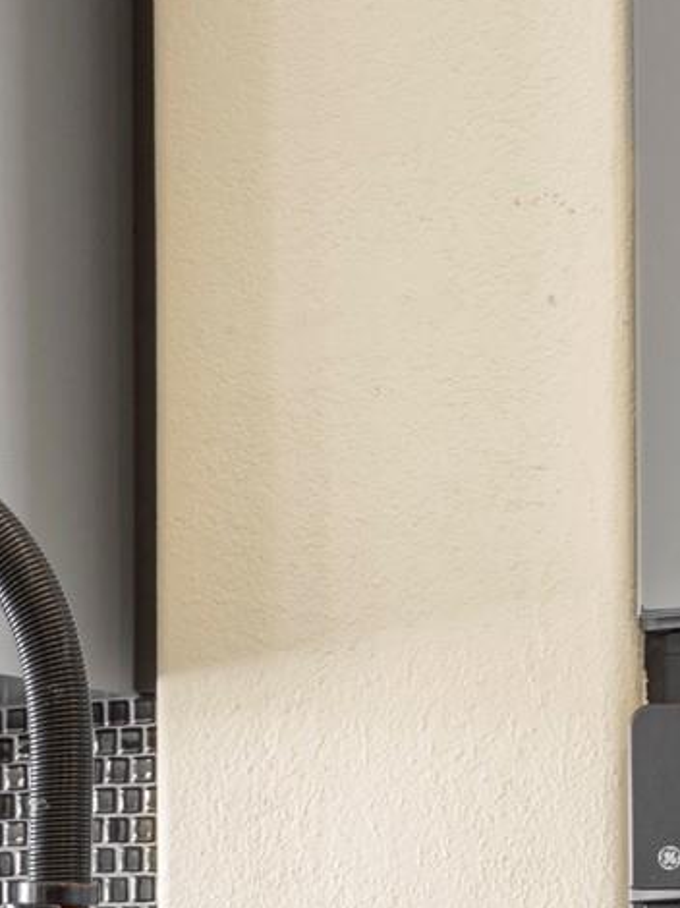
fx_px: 3303
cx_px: -232
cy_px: 1022
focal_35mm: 126
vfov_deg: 15.2
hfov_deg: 11.4
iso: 200
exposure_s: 1/2.5
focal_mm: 18
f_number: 4
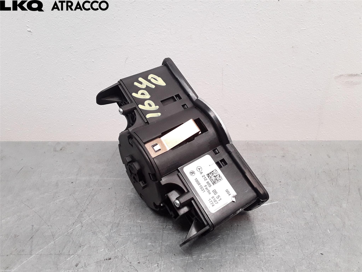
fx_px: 293
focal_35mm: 28
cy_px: 136
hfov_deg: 63.4
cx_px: 181
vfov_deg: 49.7
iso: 100
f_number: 1.9
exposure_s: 1/100
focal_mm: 2.91
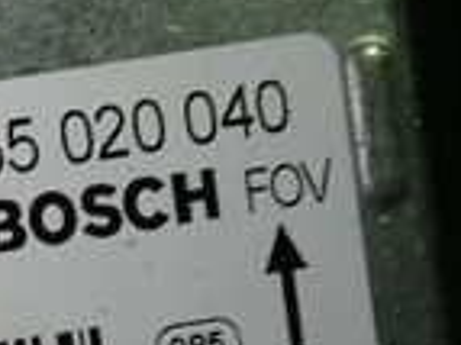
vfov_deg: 11.4
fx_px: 1677
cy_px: 445
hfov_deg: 14.5
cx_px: -258
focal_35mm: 126
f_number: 3.2
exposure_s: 1/80
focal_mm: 5.4
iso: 100
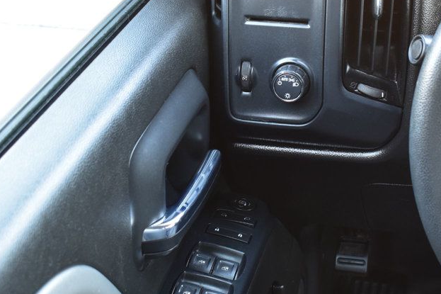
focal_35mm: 74
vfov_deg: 18.4
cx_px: 277
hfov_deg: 27.3
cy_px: 141
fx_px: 906
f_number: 6.3
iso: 720
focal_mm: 30
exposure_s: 1/15
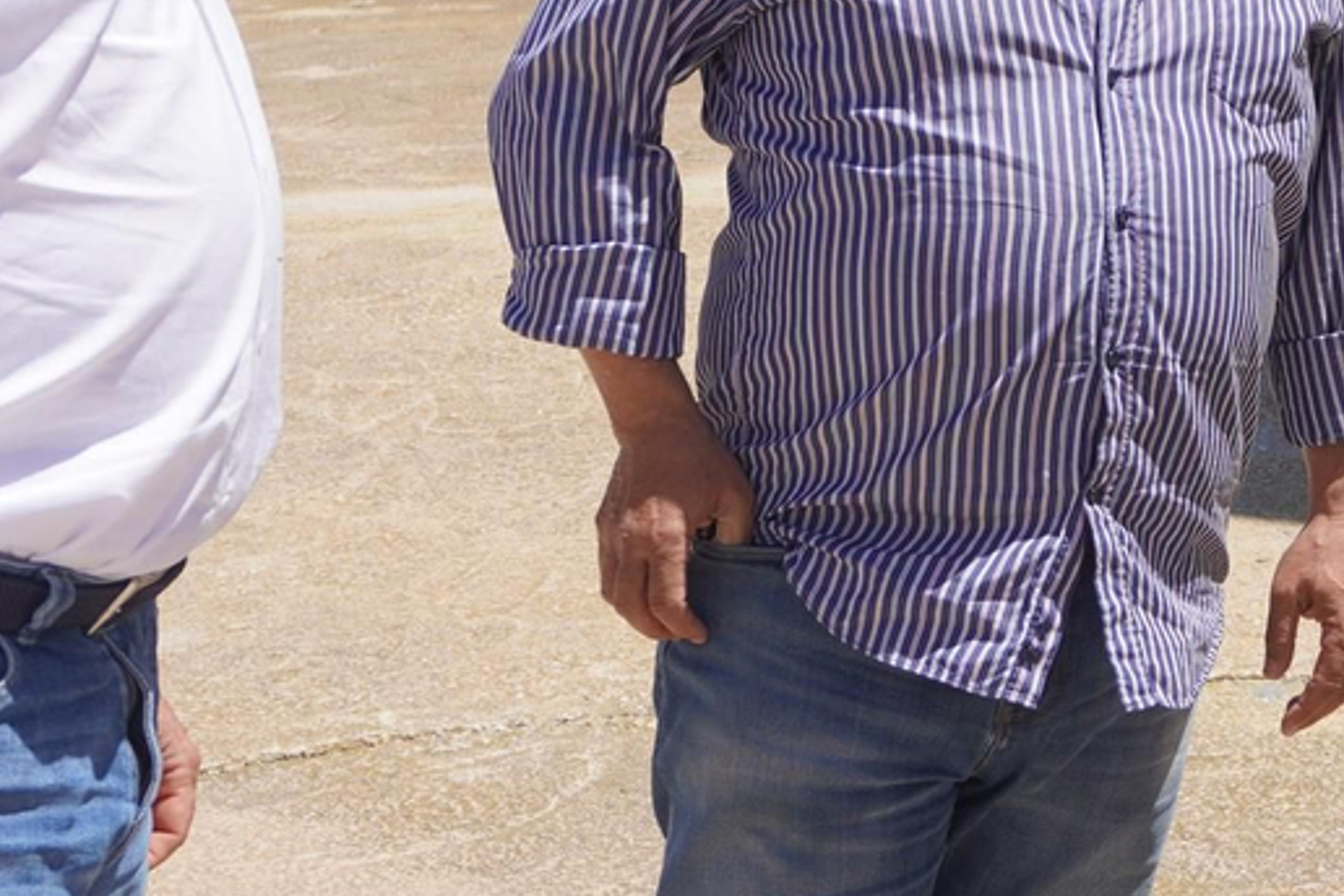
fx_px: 4687
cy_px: 68
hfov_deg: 16.0
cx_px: 1383
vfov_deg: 10.8
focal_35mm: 126
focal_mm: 27
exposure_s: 1/640
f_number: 5.6
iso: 100
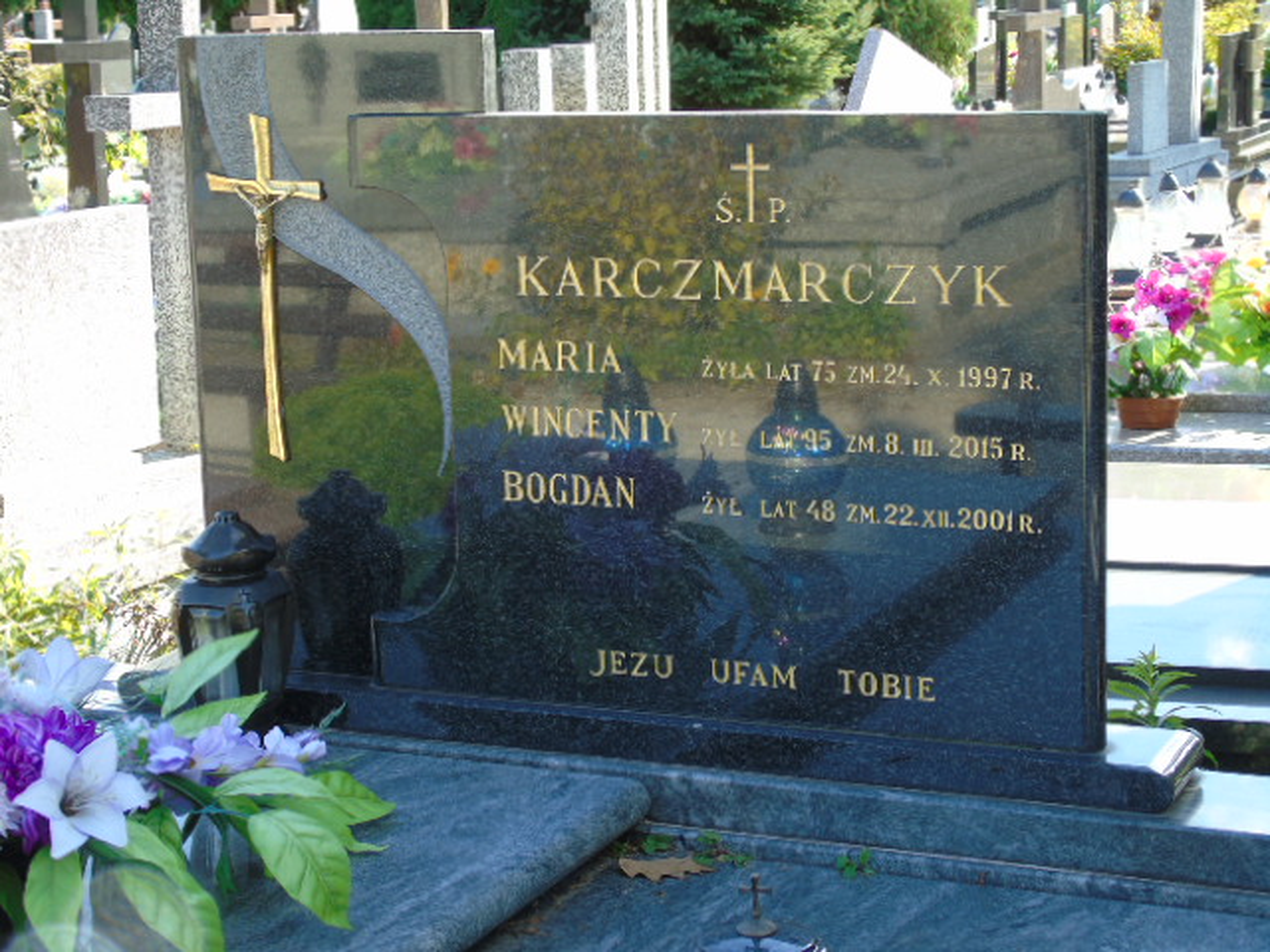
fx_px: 2605
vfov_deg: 20.7
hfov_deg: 27.4
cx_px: 635
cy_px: 476
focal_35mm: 71
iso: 80
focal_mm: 13
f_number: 4.7
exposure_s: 1/60
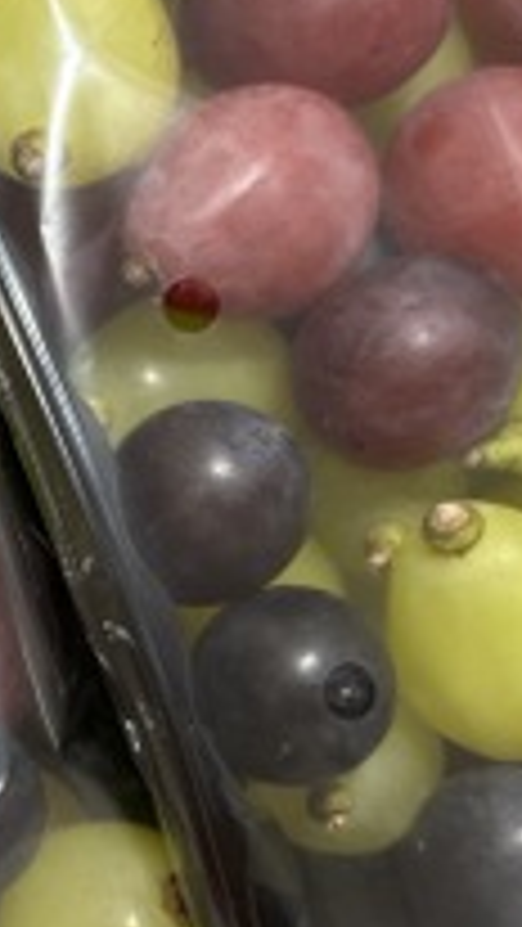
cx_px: -140
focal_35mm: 66
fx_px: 1623
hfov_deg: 17.3
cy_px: 490
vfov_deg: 31.9
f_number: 1.5
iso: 250
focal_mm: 5.7
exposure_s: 1/55
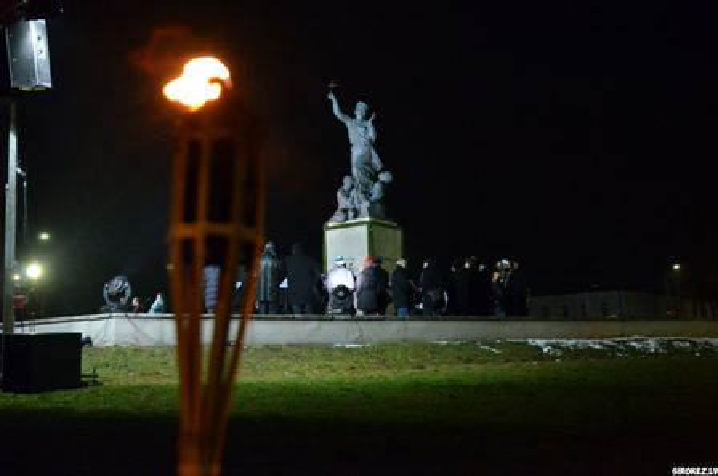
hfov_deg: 49.6
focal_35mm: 39
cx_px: 359
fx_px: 776
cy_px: 238
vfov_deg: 34.1
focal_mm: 26
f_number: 5
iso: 5000
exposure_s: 1/100
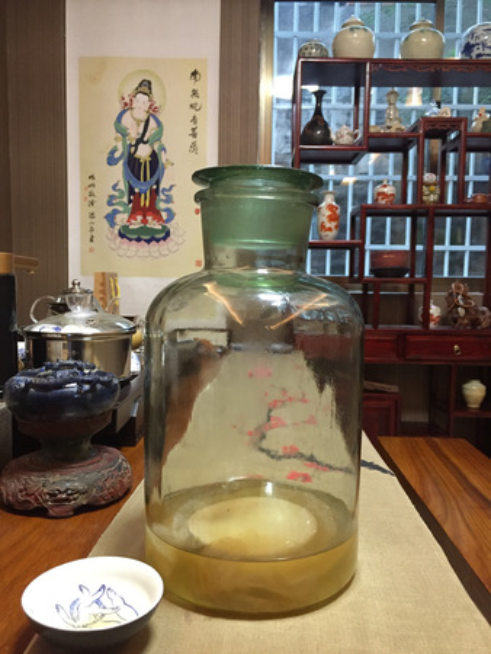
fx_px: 548
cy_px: 327
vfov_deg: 61.6
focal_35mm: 29
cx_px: 246
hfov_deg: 48.3
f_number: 2.2
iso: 250
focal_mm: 4.15
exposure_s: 1/25
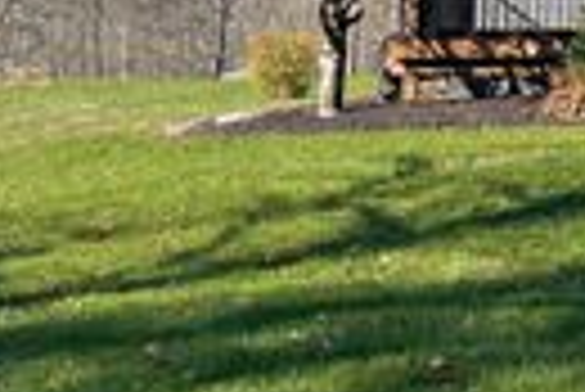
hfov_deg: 16.1
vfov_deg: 12.9
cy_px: -61
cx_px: 1098
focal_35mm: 104
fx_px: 1692
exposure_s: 1/1984
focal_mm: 4.2
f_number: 1.6
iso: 32
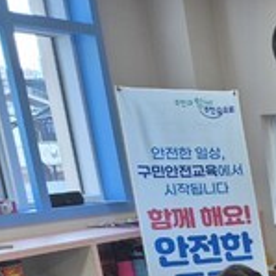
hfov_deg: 16.2
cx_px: 554
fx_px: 740
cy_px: 339
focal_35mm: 82
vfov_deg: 19.8
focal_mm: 5.4
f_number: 1.8
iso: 50
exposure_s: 1/120
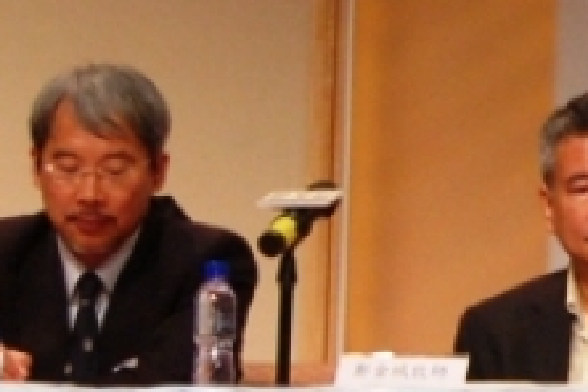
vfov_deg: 8.2
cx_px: 275
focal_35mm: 167
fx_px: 2727
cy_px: 266
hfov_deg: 12.3
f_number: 6.3
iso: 800
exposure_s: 1/160
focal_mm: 38
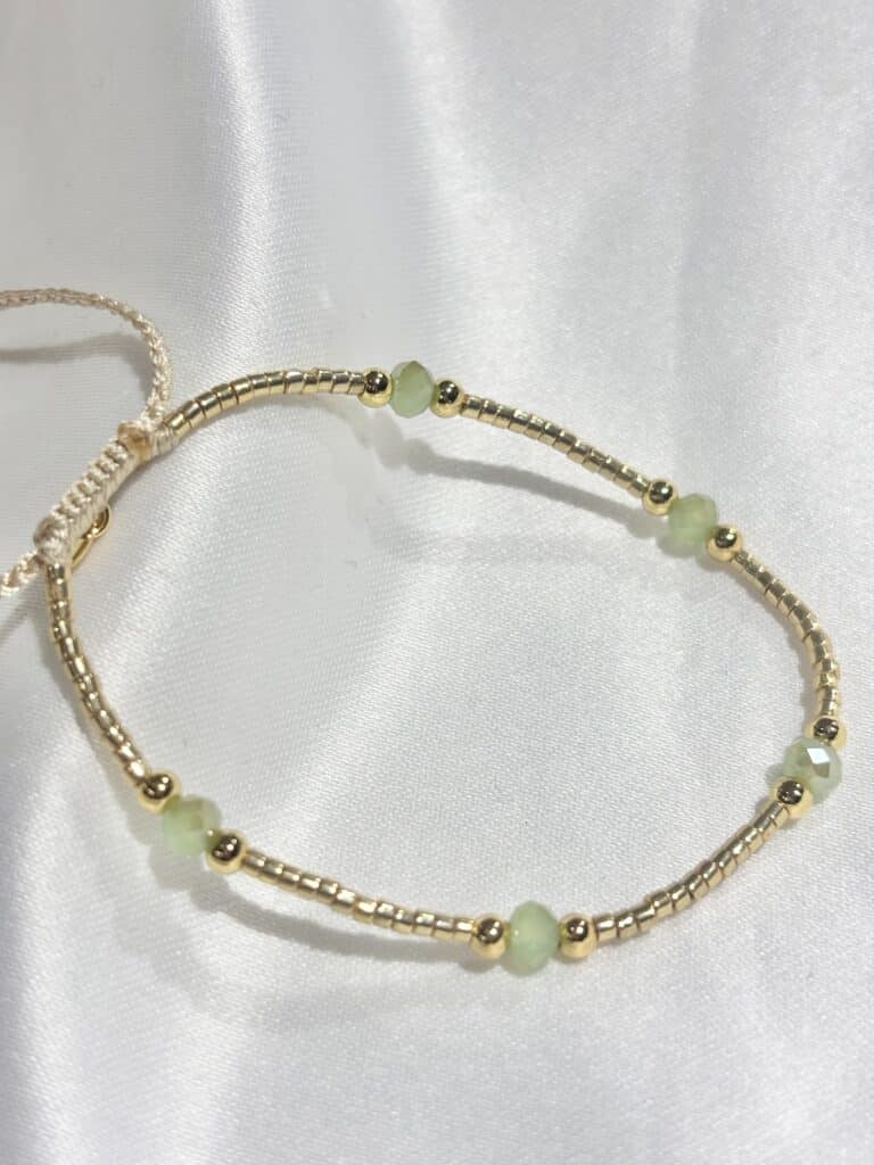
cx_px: 437
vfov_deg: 36.8
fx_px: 1751
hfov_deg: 28.0
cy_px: 582
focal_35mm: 52
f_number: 1.6
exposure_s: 1/400
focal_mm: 5.96
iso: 32
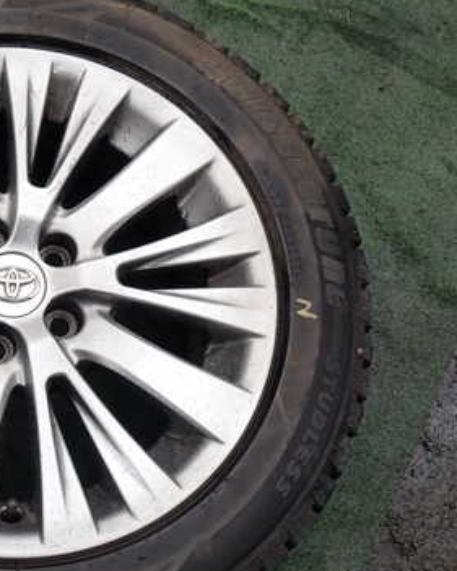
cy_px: 311
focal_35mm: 50
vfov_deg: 37.3
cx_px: -18
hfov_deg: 28.1
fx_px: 845
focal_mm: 5.4
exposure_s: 1/200
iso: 100
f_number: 3.2
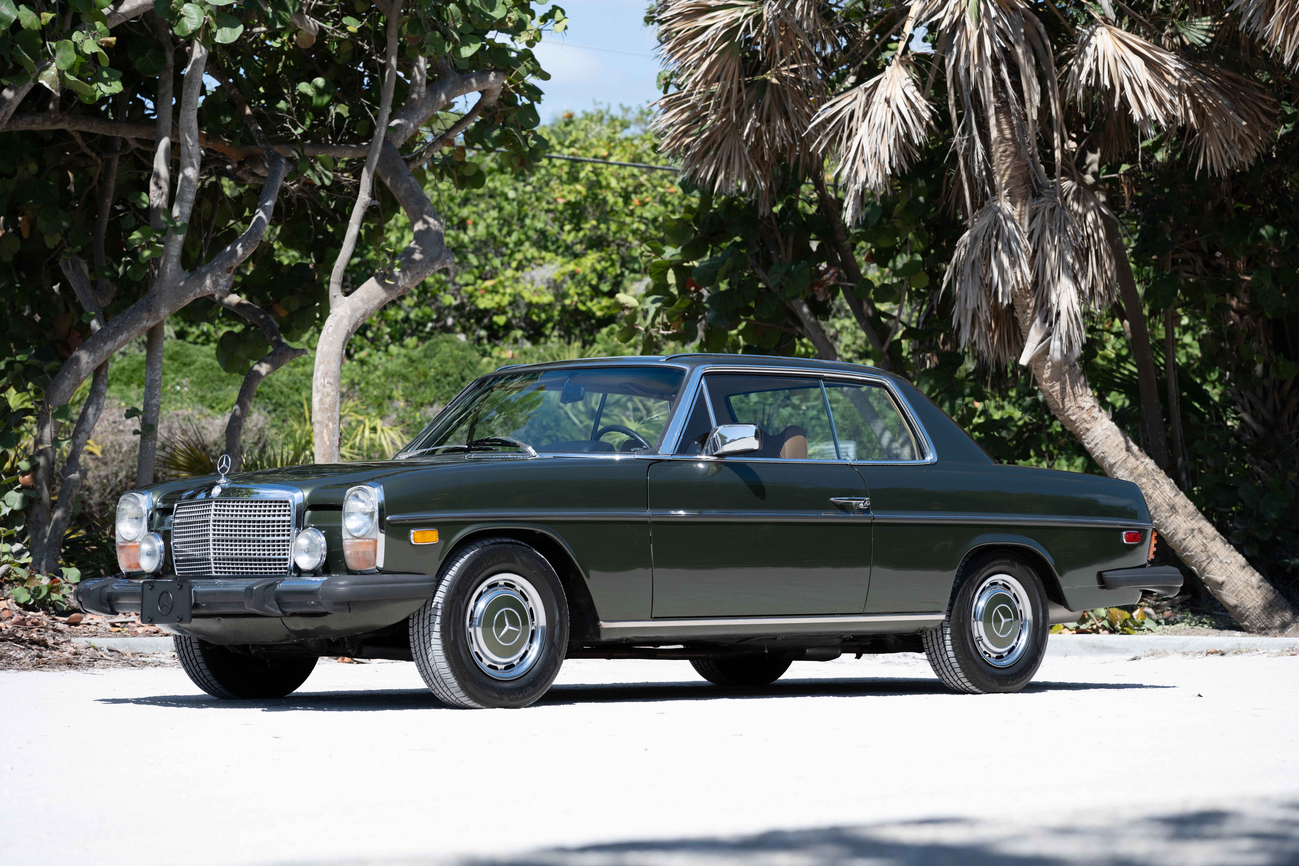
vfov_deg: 15.0
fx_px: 3283
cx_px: 650
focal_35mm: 91
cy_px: 433
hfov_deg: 22.4
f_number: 4.5
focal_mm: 91
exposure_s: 1/800
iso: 125
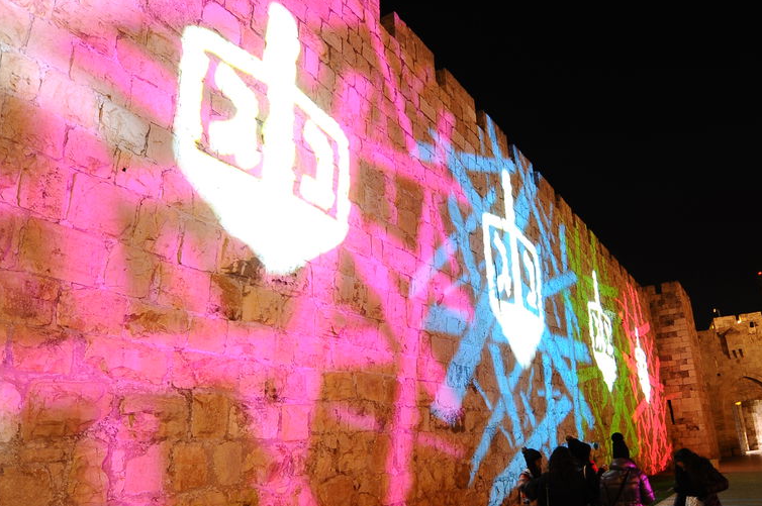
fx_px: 550
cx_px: 485
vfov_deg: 49.3
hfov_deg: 68.2
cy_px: 288
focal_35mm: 26
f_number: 2.8
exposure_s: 1/10
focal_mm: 14
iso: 1250
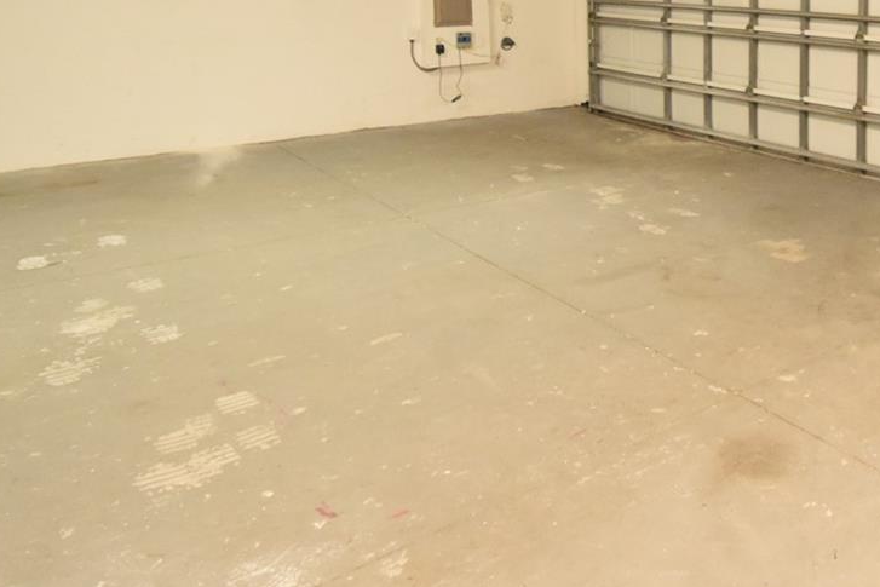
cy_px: 44
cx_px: 780
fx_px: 807
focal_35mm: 33
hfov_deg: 51.1
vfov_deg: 37.1
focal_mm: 10
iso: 2500
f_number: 3.5
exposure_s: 1/60
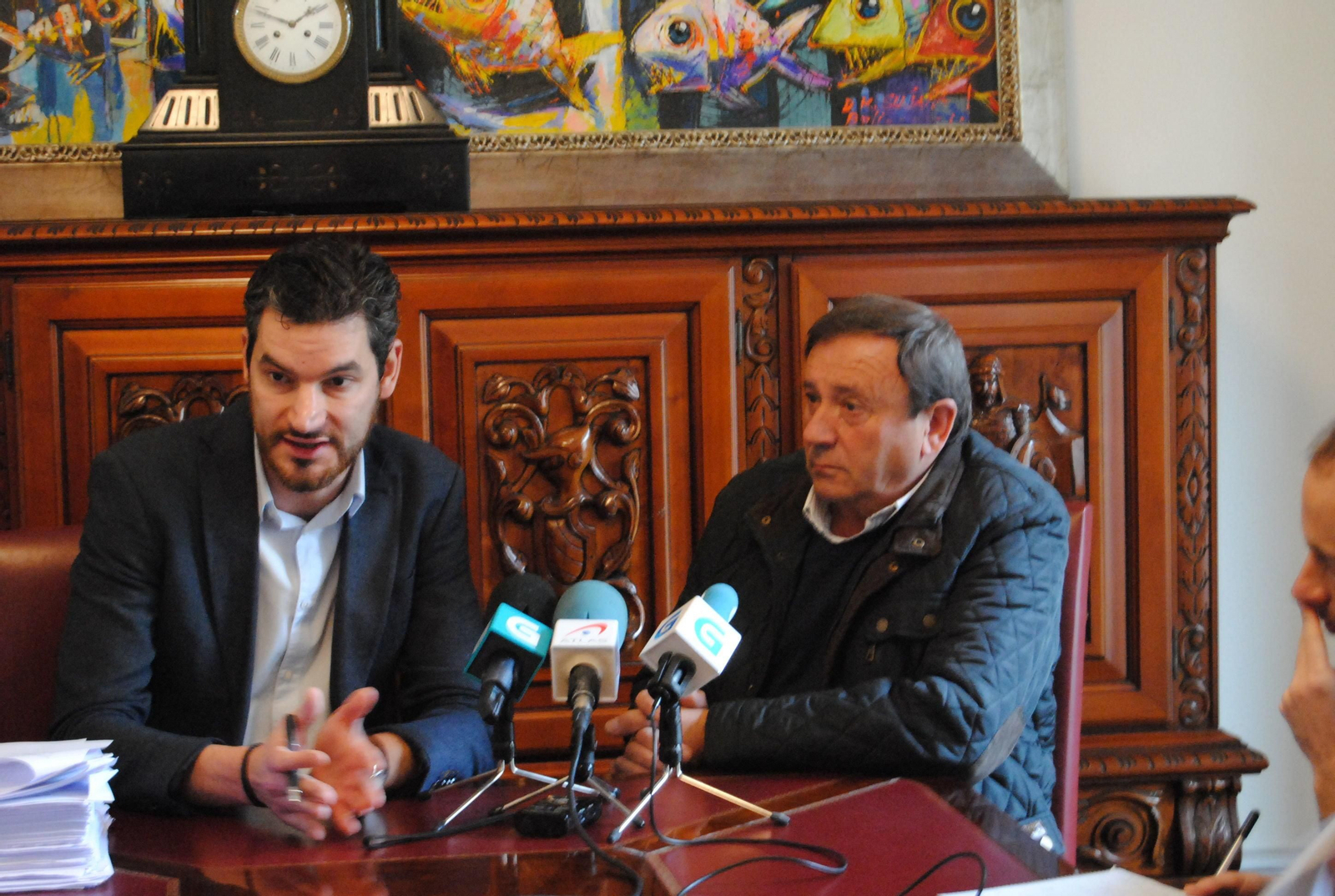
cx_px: 668
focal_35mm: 82
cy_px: 448
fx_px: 3066
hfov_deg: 24.6
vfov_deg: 16.6
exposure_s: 1/13
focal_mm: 55
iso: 1600
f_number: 5.6
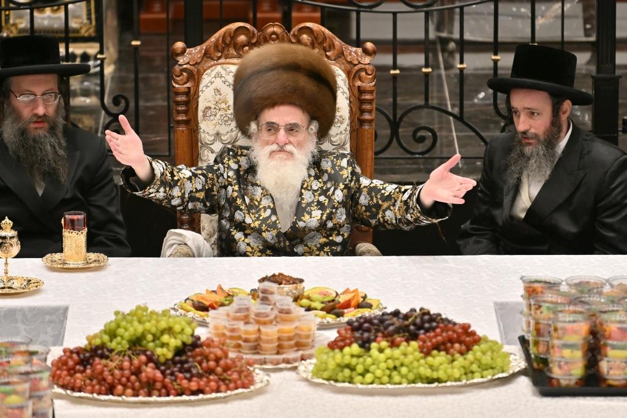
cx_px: 314
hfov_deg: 6.9
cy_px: 209
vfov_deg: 4.6
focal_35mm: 300
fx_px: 5223
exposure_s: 1/640
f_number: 2.8
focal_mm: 200
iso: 320
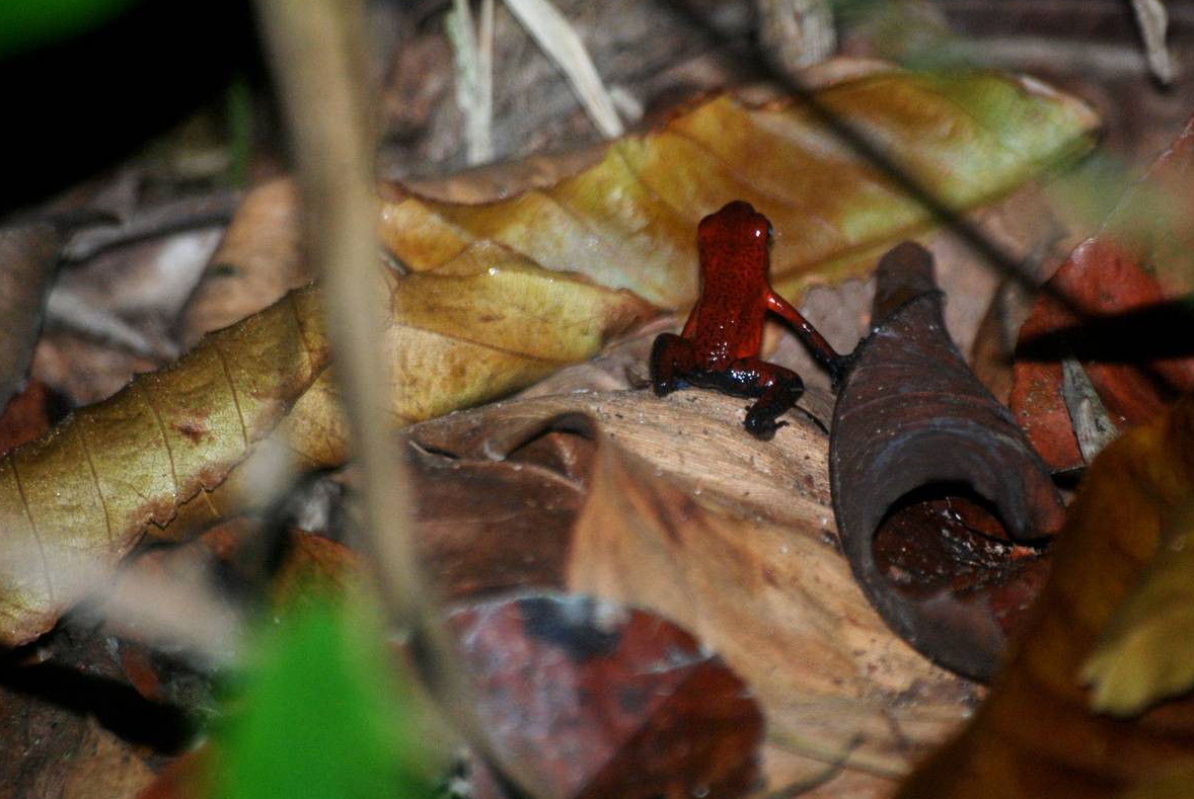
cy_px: 335
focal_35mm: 611
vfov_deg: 2.3
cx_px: 726
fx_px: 20292
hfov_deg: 3.4
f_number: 5.6
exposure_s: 1/60
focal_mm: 300
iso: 400
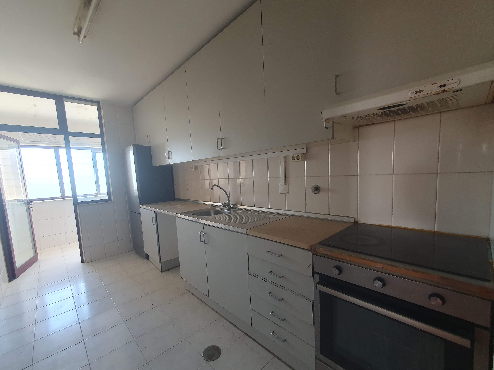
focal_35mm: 14
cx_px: 234
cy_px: 193
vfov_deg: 85.6
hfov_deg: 102.0
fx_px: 200
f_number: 2.2
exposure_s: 1/50
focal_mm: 1.8
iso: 100
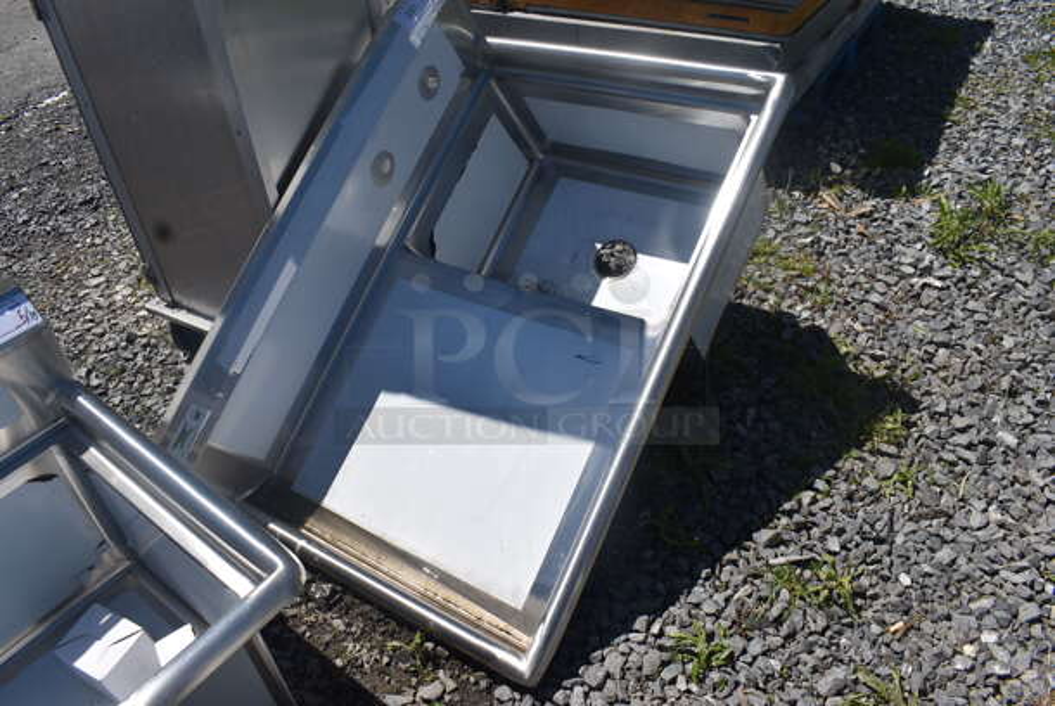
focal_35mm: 27
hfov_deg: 67.3
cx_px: 528
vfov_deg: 48.0
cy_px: 353
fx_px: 792
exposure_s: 1/400
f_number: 8
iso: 100
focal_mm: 18
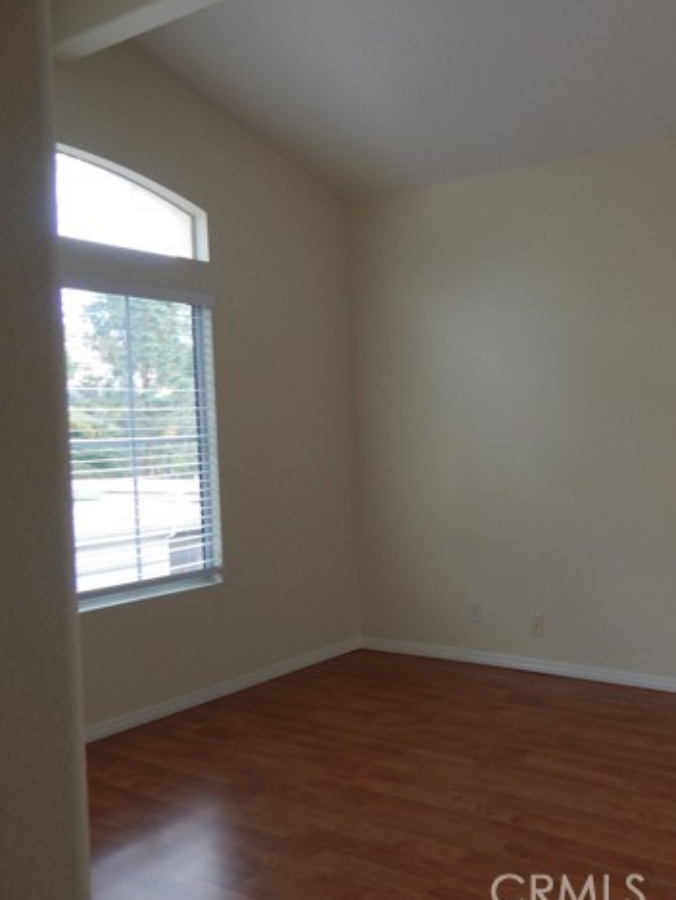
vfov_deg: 59.9
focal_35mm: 30
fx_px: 781
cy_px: 459
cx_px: 609
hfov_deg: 42.9
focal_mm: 4
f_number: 3
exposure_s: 1/50
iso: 125
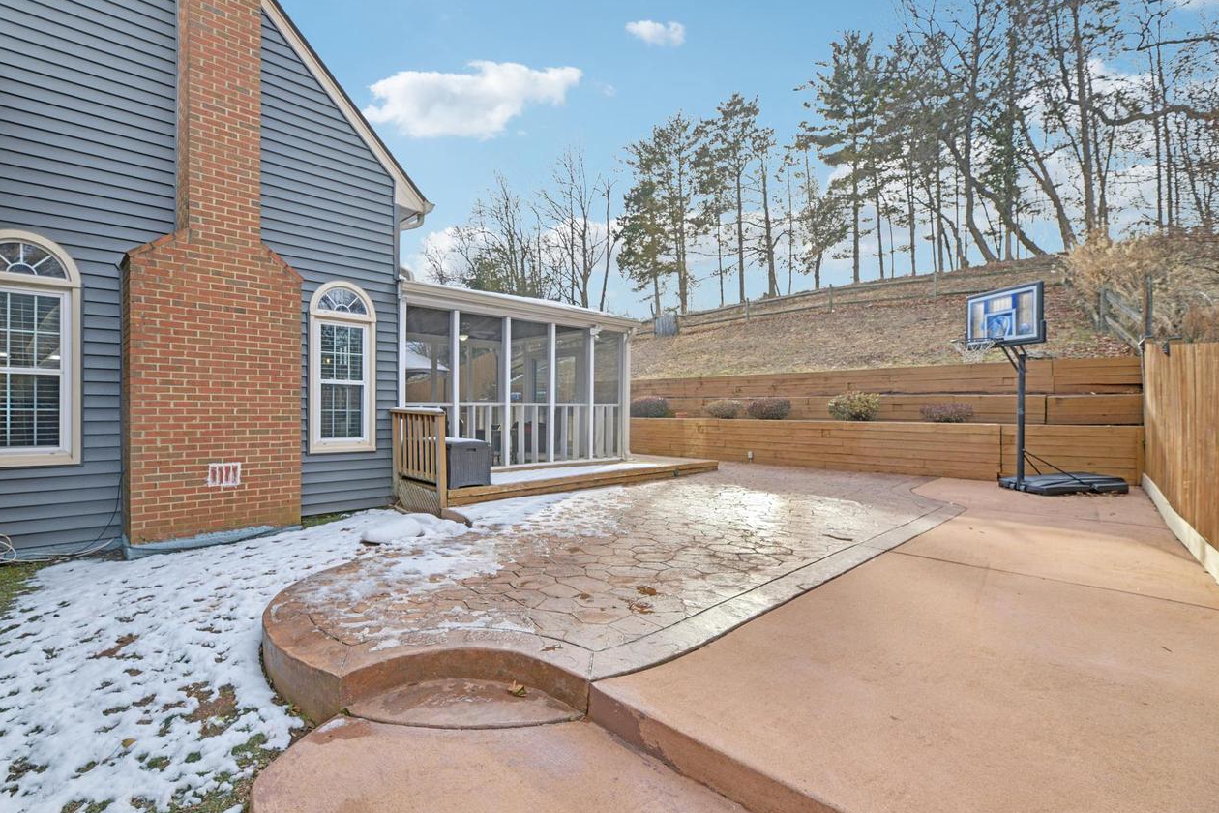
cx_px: 532
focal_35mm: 16
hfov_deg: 96.2
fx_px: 542
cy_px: 415
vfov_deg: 73.7
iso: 100
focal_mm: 14
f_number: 8
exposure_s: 1/160
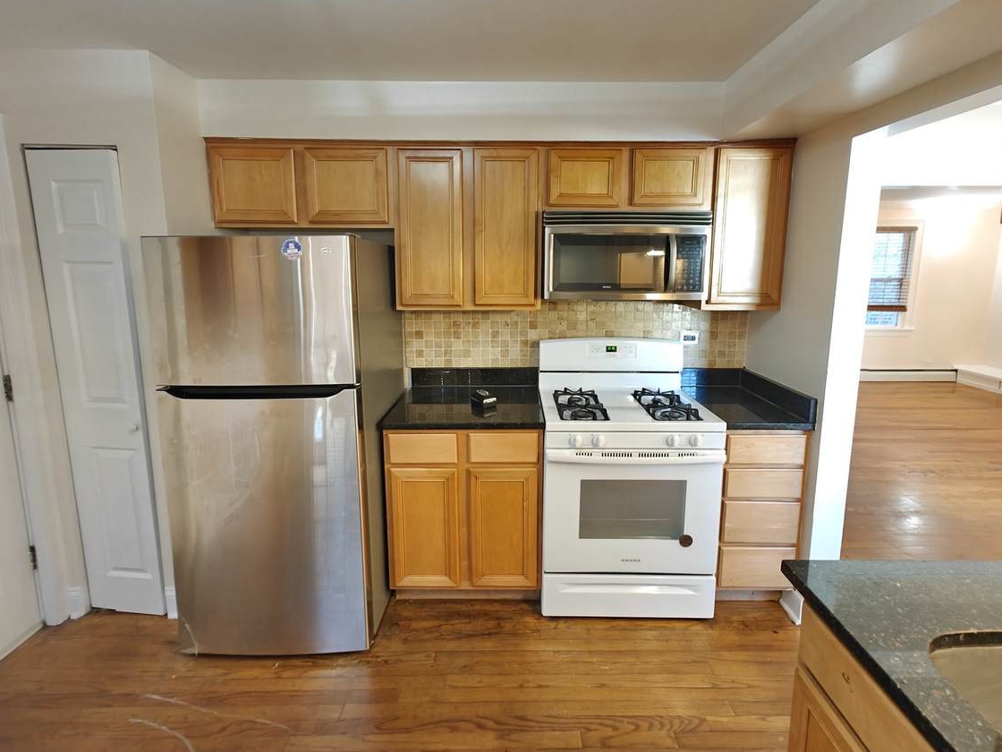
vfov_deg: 77.8
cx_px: 512
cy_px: 332
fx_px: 463
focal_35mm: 16
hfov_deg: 94.5
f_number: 2.2
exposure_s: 1/20
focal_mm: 2.62
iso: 800
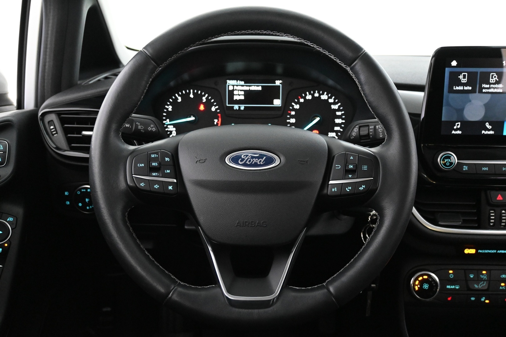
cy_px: 168
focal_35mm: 34
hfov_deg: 56.1
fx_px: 474
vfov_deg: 39.1
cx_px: 253
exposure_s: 1/40
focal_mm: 22.5
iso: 5600
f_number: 4
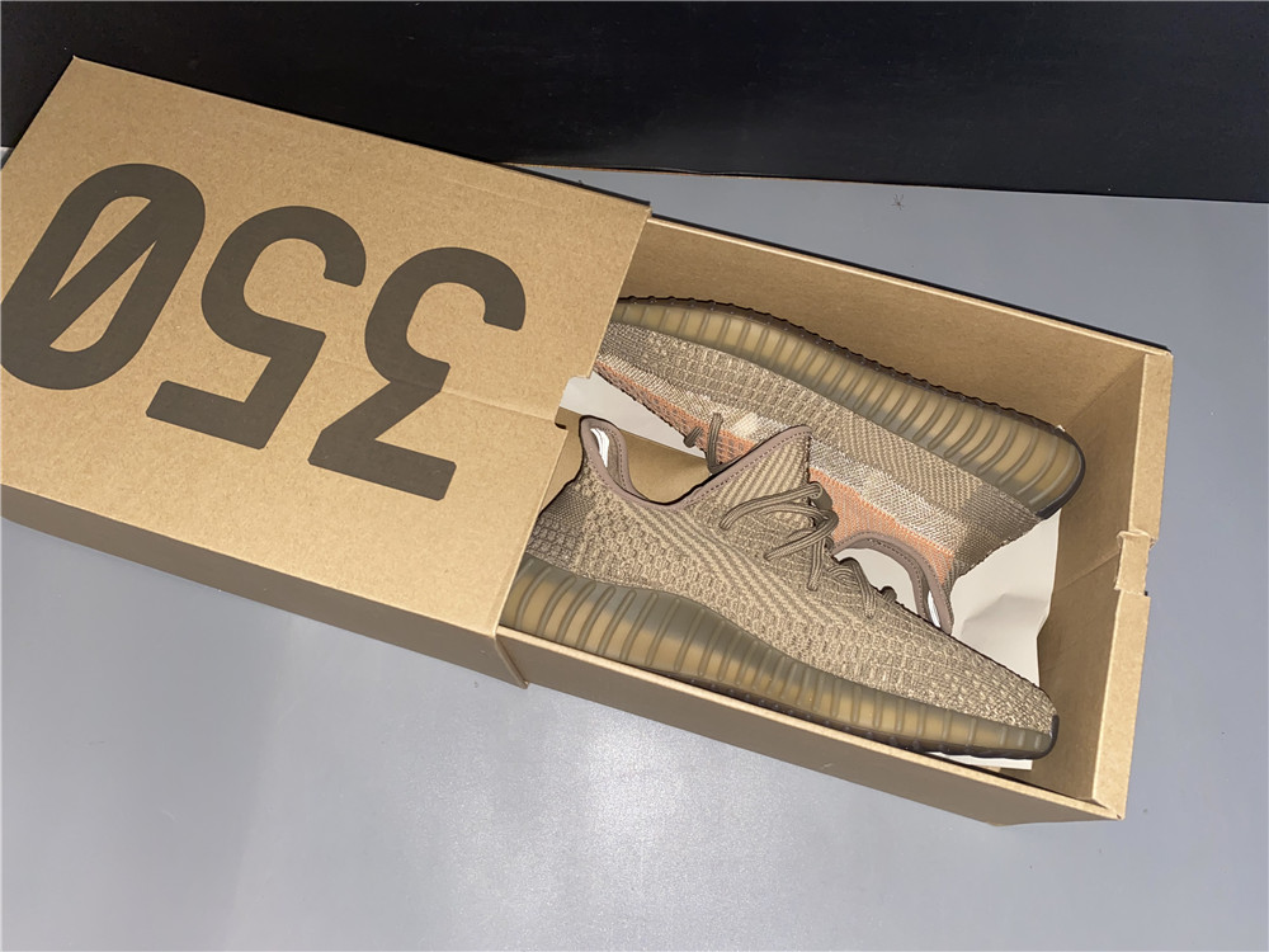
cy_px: 476
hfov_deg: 67.3
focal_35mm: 26
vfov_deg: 53.1
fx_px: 953
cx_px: 634
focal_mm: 4.25
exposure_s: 1/22
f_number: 1.8
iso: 40
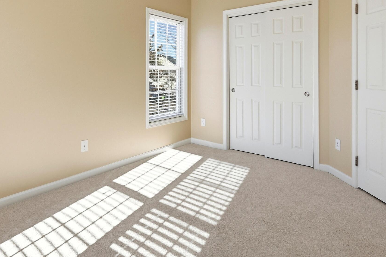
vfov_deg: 51.8
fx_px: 257
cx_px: 184
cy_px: 79
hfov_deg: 73.7
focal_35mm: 24
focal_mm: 16
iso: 250
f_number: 9
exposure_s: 1/5000
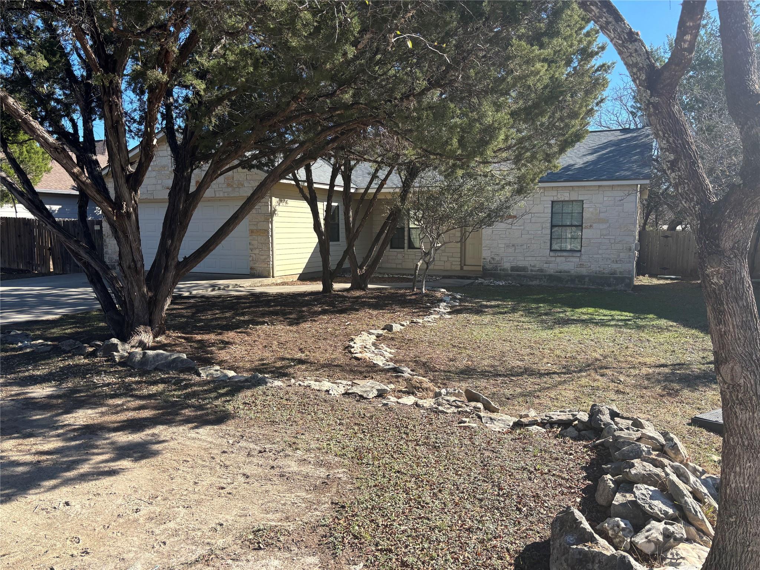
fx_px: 571
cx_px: 380
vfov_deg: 53.1
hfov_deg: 67.3
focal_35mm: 26
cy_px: 285
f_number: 1.6
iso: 50
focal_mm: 5.96
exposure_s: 1/1220
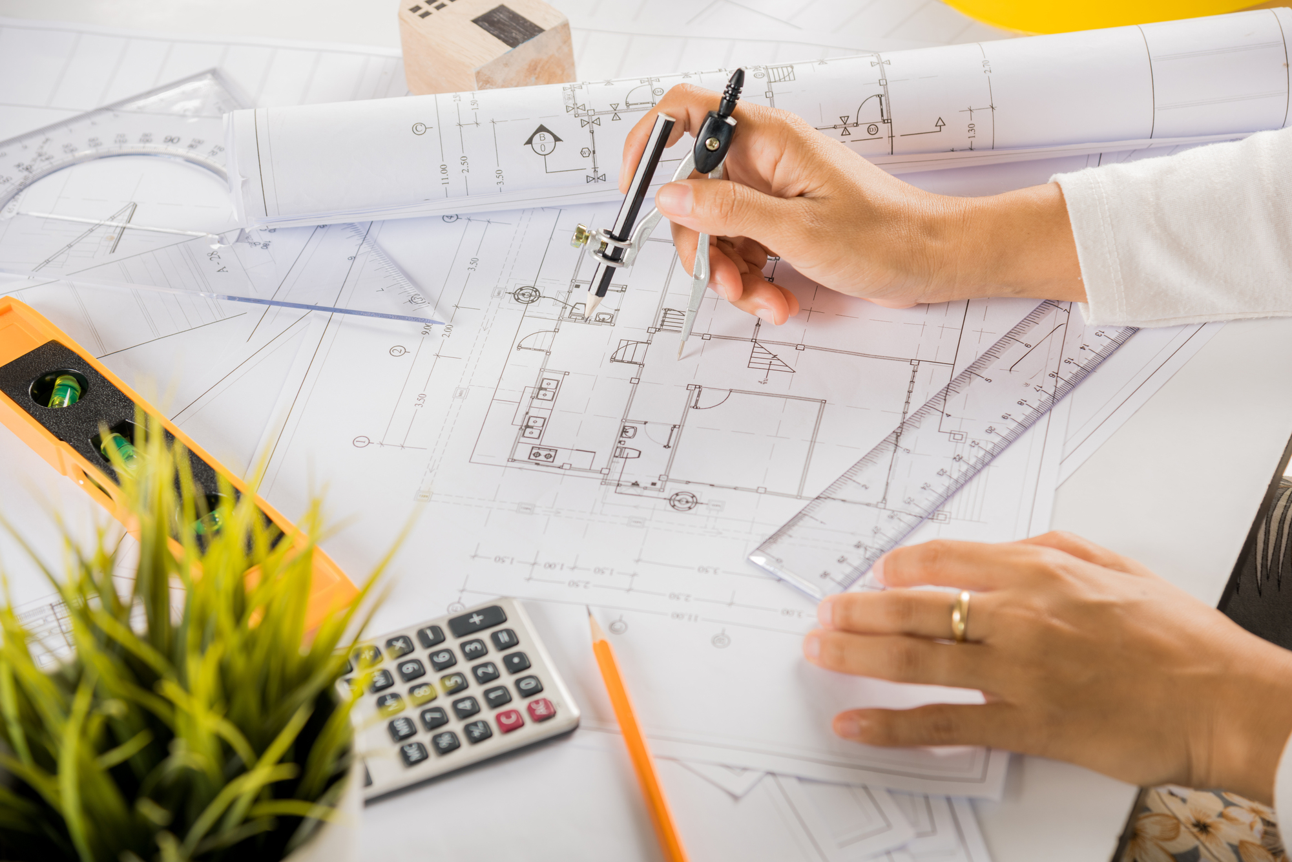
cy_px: 431
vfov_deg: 14.0
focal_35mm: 98
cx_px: 646
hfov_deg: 20.8
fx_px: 3517
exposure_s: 1/160
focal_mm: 98
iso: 100
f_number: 5.6
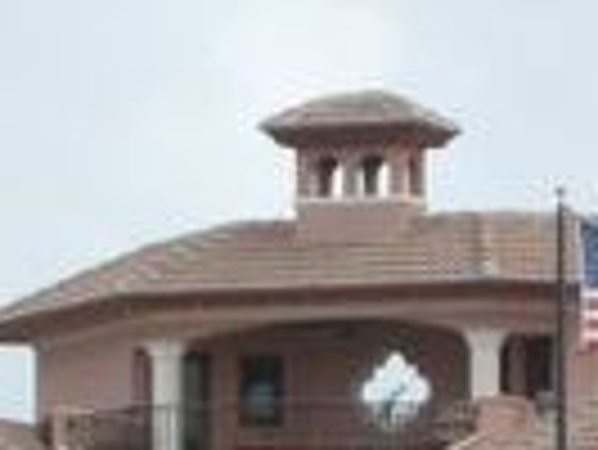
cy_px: 536
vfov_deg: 3.5
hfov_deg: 4.6
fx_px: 7366
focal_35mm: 426
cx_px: 429
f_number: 4.9
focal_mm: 17.4
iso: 100
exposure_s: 1/125
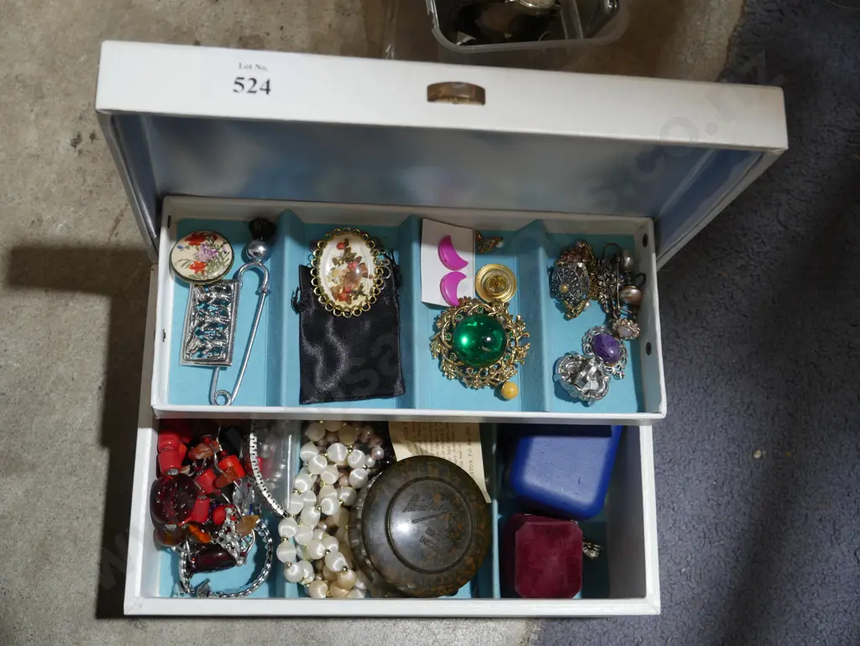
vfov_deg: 34.4
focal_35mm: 42
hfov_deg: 44.8
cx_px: 430
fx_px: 1044
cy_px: 323
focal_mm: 21
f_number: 4.6
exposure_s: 1/60
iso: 400
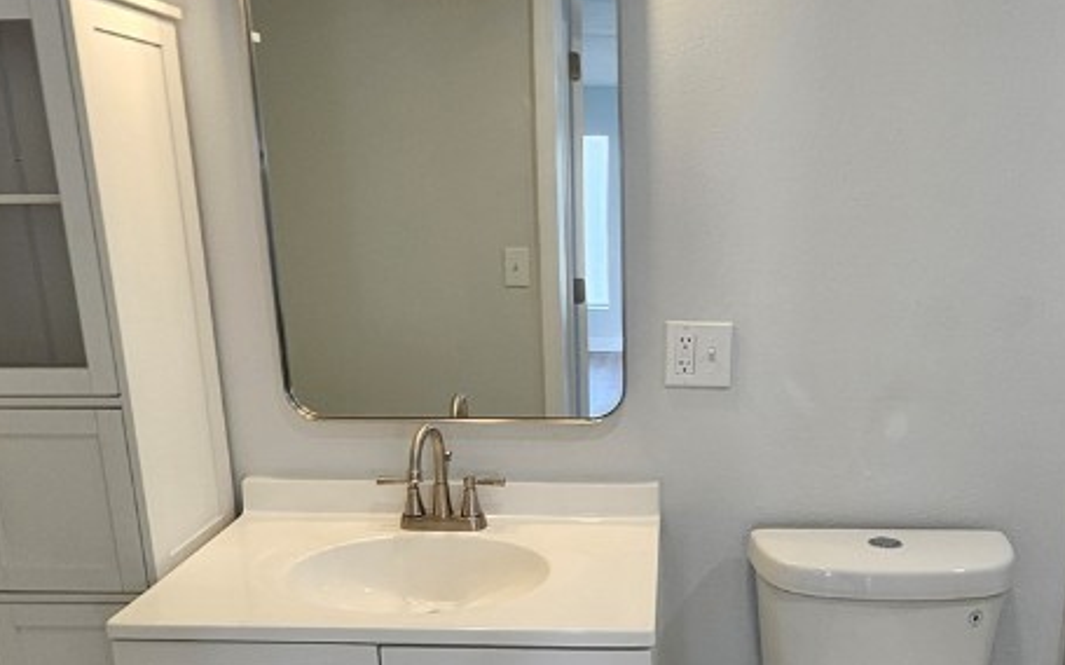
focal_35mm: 31
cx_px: 627
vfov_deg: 40.0
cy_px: 450
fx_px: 899
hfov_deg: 60.8
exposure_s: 1/60
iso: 50
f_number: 2.2
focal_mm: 1.7
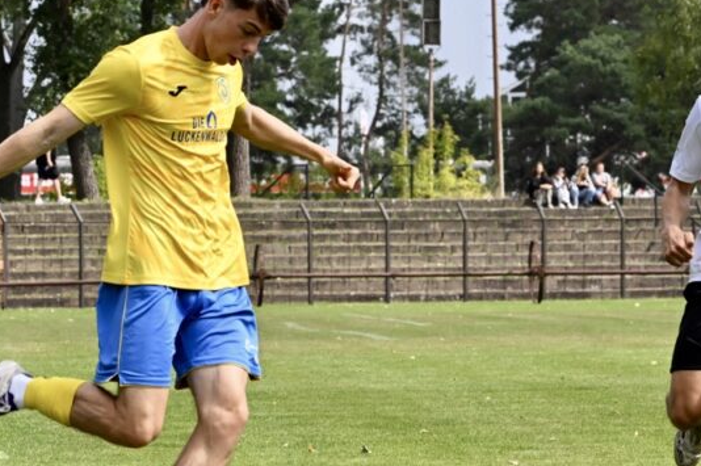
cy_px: 242
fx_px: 5039
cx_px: 414
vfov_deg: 5.3
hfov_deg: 8.0
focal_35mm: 259
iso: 1250
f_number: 9
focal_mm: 135
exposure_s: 1/1600
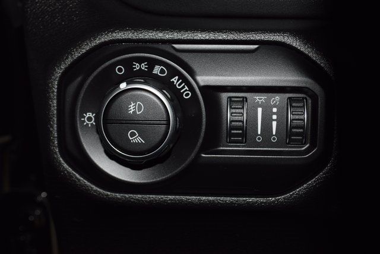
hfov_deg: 41.1
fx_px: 507
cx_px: 190
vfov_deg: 28.1
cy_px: 127
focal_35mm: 48
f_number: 8
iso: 100
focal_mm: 32
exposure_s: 1/60
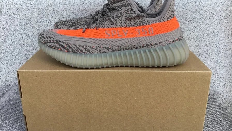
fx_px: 209
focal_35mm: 34
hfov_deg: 58.0
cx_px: 116
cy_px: 53
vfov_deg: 34.5
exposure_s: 1/243
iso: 25
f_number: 2.4
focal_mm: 3.3
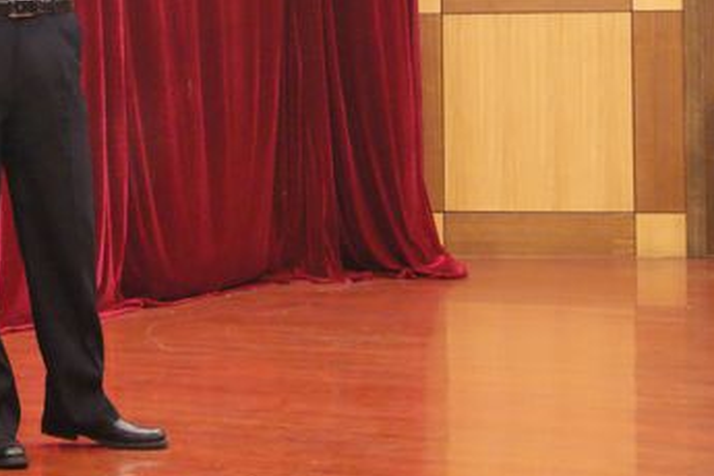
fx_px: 2897
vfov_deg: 9.3
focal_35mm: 146
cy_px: -33
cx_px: 35
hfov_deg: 13.9
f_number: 5.6
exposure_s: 1/40
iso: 1600
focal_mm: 45
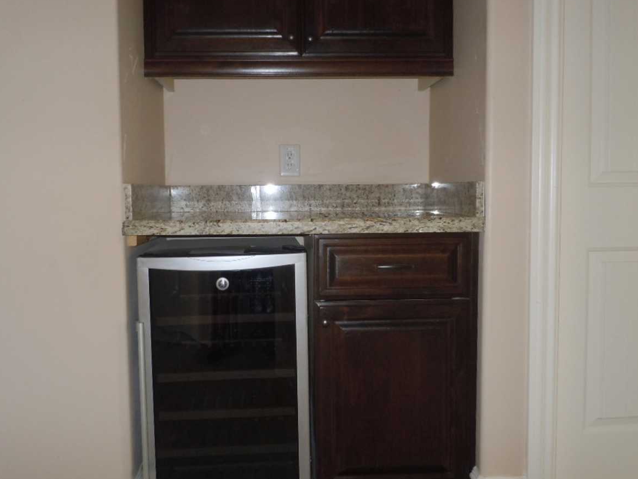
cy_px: 230
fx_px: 590
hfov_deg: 56.8
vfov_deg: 44.2
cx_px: 301
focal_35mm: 32
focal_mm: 5
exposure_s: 1/25
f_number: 3.7
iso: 200
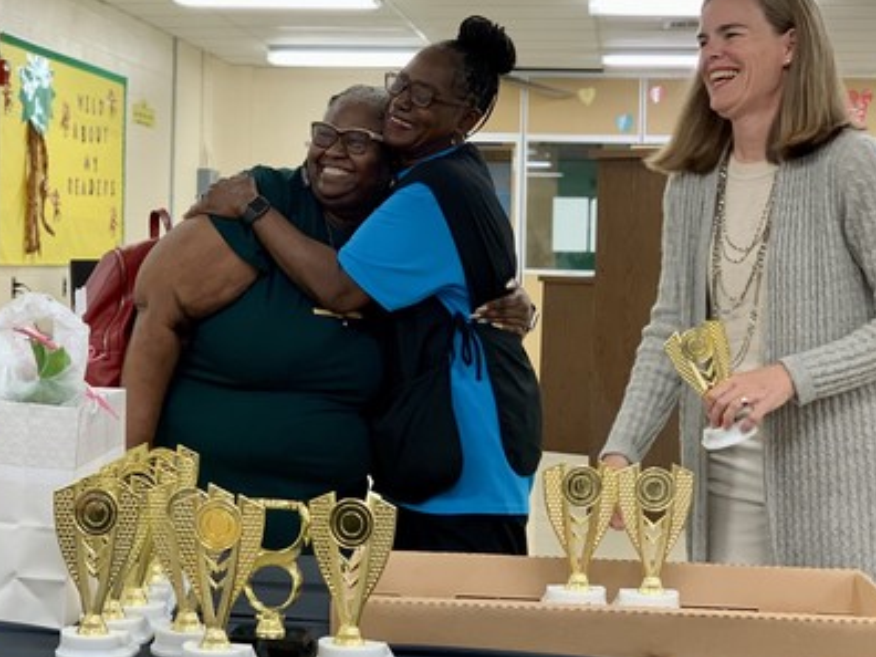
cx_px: 388
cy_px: 314
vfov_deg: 19.6
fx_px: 1898
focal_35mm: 75
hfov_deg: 26.0
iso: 80
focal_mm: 6
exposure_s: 1/60
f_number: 2.4
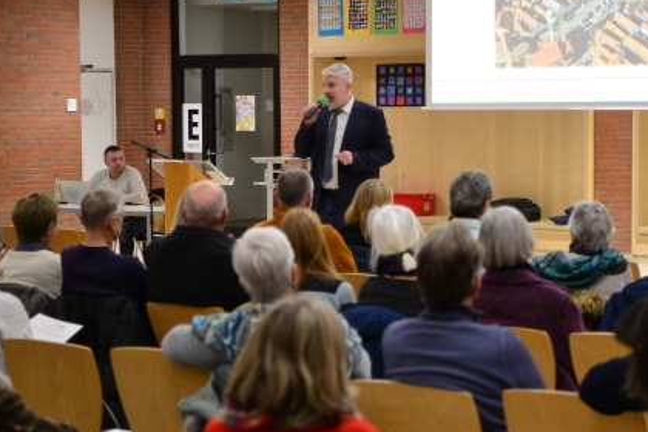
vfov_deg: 14.4
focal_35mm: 95
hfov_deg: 21.4
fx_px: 1710
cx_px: 408
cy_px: 214
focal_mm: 52
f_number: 2.8
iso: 400
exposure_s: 1/30
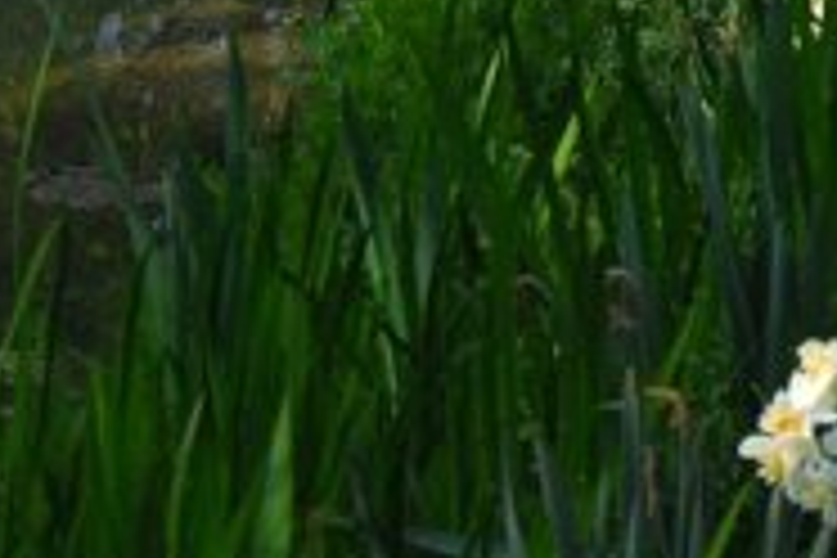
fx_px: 4530
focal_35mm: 195
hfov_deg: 10.6
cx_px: 342
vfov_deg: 7.0
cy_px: -29
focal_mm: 35
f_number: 7.1
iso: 320
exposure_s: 1/640
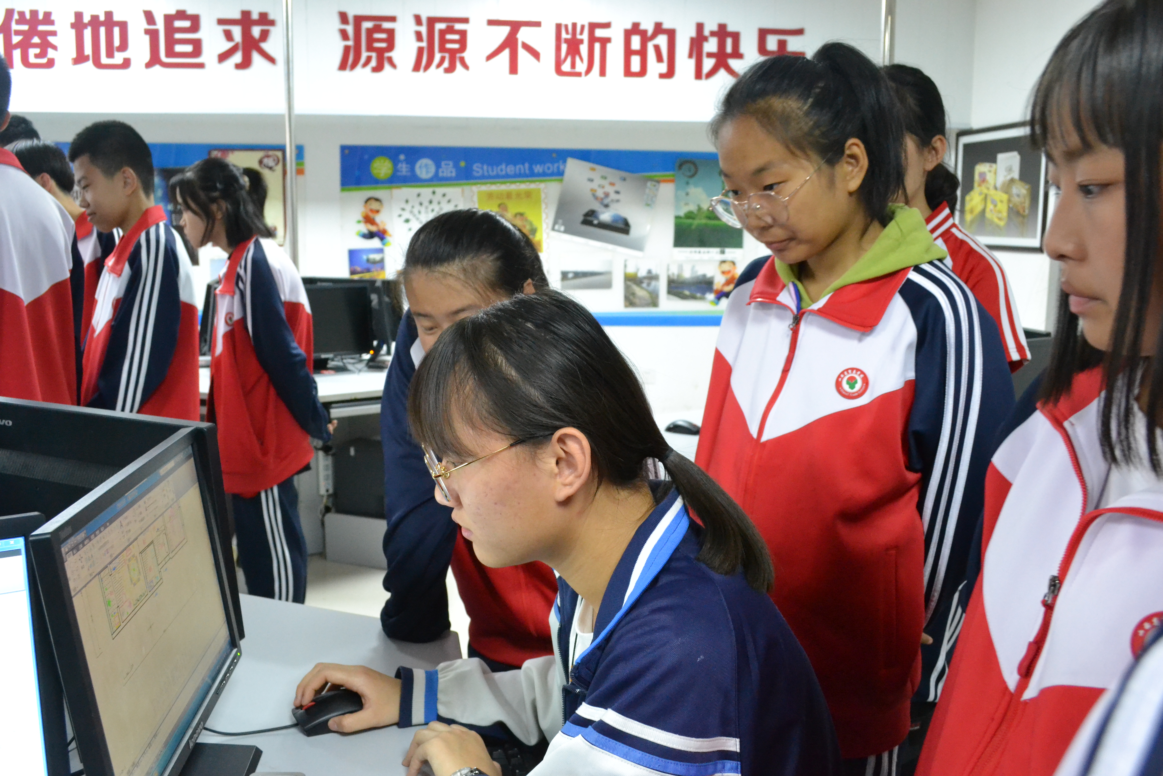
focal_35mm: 33
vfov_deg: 40.0
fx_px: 1066
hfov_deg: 57.2
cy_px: 388
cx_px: 582
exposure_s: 1/15
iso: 3200
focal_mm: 22
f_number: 6.3
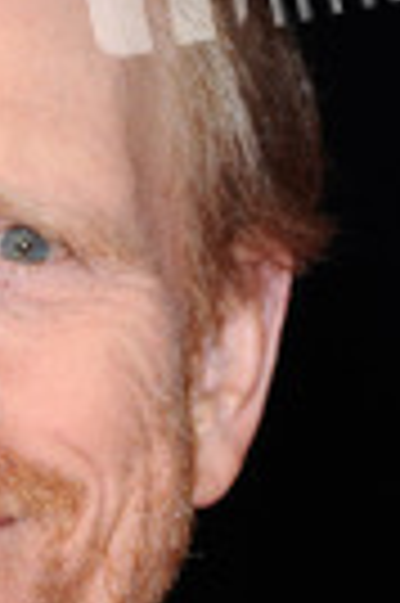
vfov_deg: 2.3
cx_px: -101
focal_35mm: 898
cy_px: 626
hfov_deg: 1.5
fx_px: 15004
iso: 320
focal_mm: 200
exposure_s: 1/250
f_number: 4.5
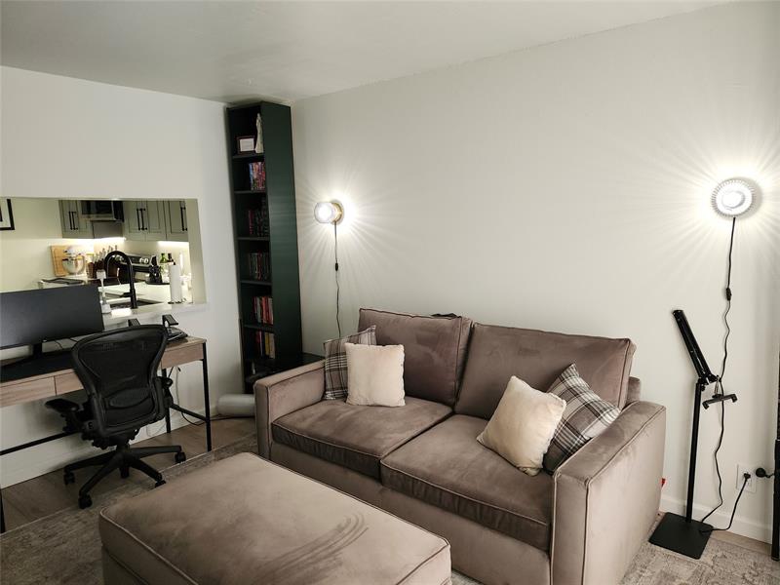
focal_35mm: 23
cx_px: 390
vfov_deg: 58.9
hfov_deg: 73.9
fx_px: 518
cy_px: 292
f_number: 1.8
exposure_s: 1/60
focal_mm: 5.54
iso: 100
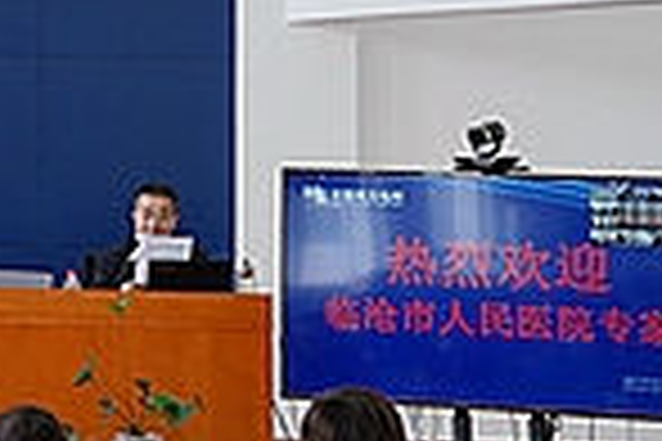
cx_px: -248
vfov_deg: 9.1
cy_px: -27
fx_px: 2758
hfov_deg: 13.1
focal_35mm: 150
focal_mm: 49
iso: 640
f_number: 4
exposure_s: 1/160
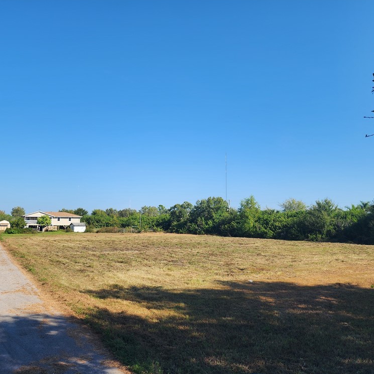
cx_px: 169
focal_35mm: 28
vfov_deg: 57.3
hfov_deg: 57.2
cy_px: 188
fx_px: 342
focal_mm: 6.4
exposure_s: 1/944
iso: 12
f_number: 1.8
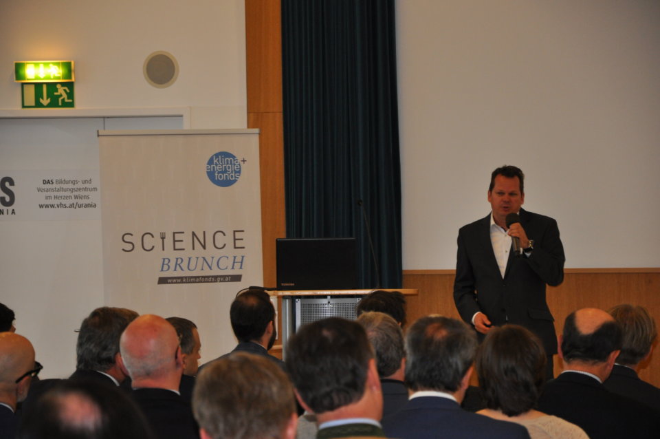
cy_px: 220
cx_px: 330
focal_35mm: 158
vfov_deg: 8.7
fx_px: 2885
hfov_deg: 13.1
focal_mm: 105
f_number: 5.6
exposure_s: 1/60
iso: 800
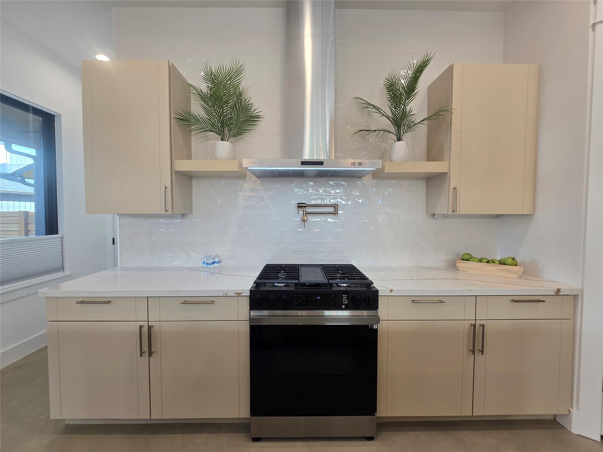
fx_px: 226
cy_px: 226
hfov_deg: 106.2
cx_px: 302
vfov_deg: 89.9
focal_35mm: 13
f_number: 2.2
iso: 64
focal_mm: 2.2
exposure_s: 1/60
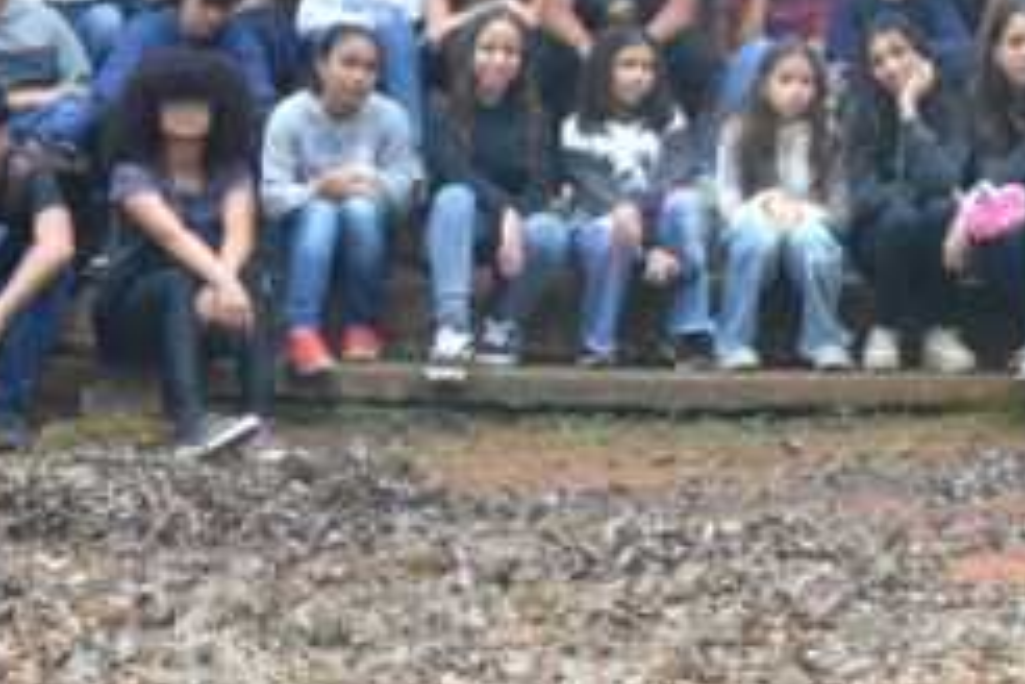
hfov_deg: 16.2
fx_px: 3587
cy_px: -94
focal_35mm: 126
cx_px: 667
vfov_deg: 10.7
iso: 400
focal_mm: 24
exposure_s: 1/100
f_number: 5
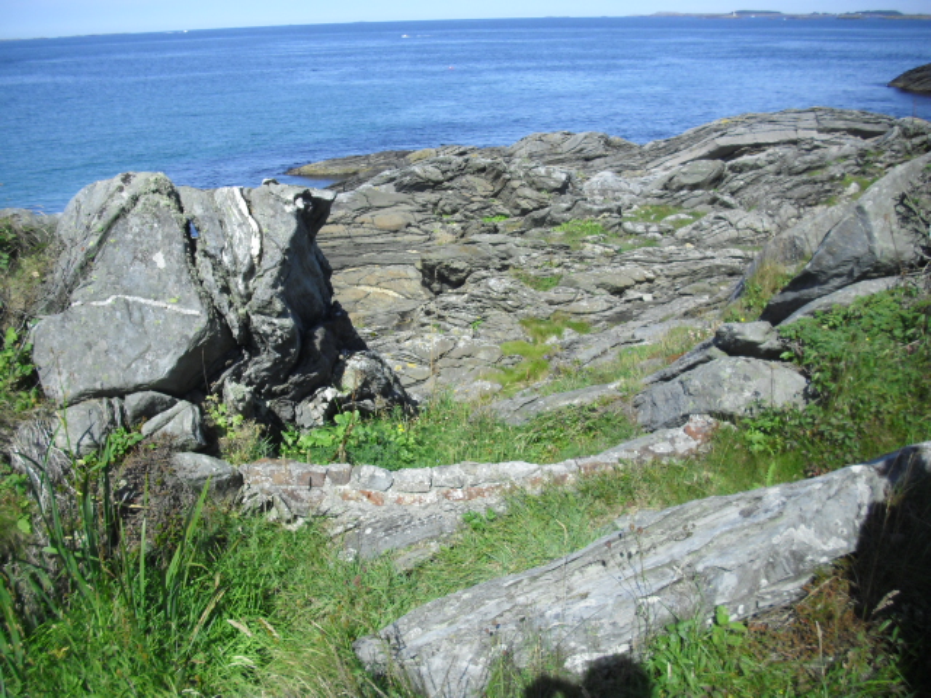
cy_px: 349
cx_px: 466
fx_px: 1022
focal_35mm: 38
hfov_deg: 49.0
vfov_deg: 37.7
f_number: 8
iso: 100
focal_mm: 6.2
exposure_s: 1/160
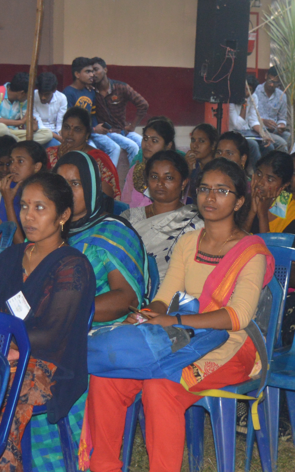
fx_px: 1621
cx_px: 135
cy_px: 165
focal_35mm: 126
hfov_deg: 10.4
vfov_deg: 16.5
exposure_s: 1/60
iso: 450
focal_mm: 30
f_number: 4.2
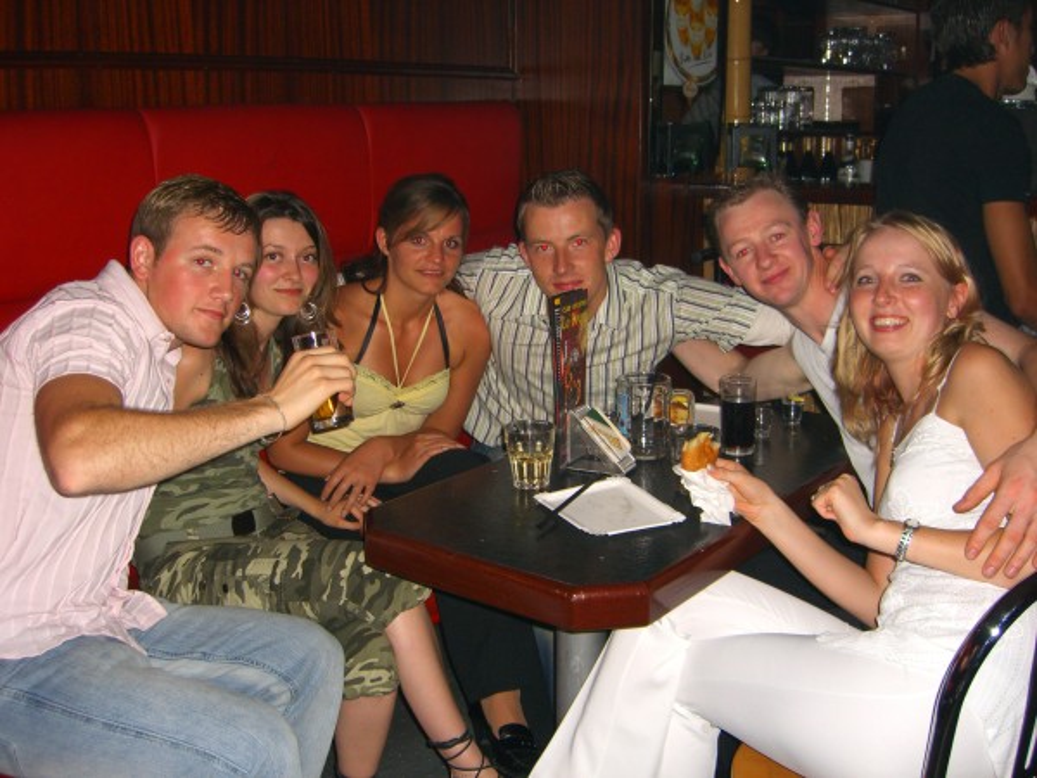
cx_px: 518
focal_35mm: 38
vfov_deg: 37.7
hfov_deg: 49.0
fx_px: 1138
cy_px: 389
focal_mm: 7.9
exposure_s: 1/60
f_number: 2.8
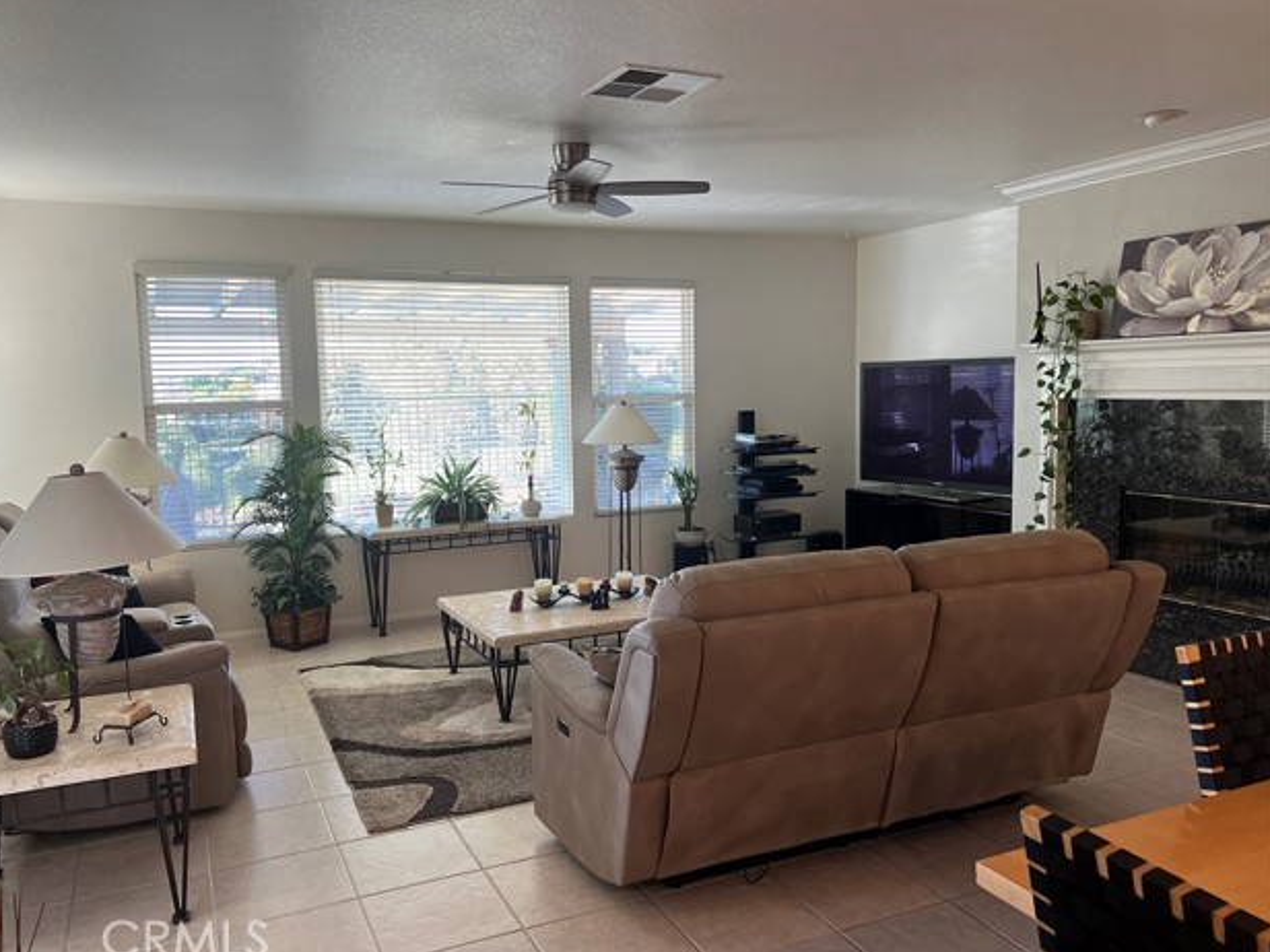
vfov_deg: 51.4
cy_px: 474
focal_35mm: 27
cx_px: 614
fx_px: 991
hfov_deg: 65.3
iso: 100
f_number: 1.5
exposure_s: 1/120
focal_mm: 5.7
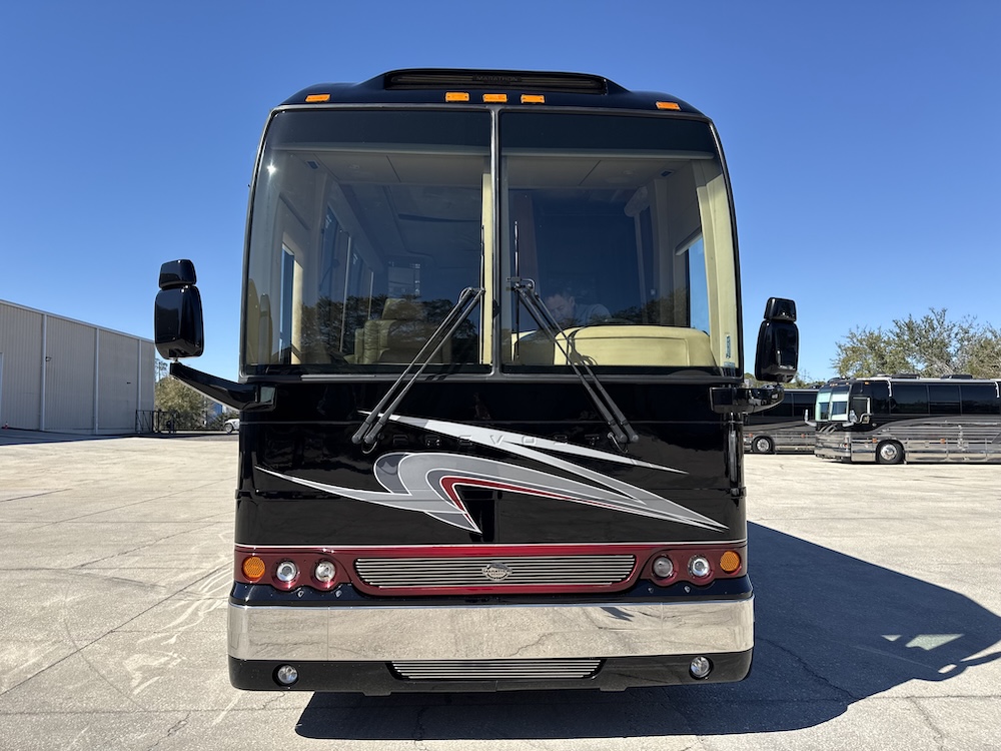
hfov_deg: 71.6
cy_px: 376
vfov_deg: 56.8
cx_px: 500
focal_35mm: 24
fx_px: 694
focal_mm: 6.76
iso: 80
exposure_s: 1/2907
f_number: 1.78
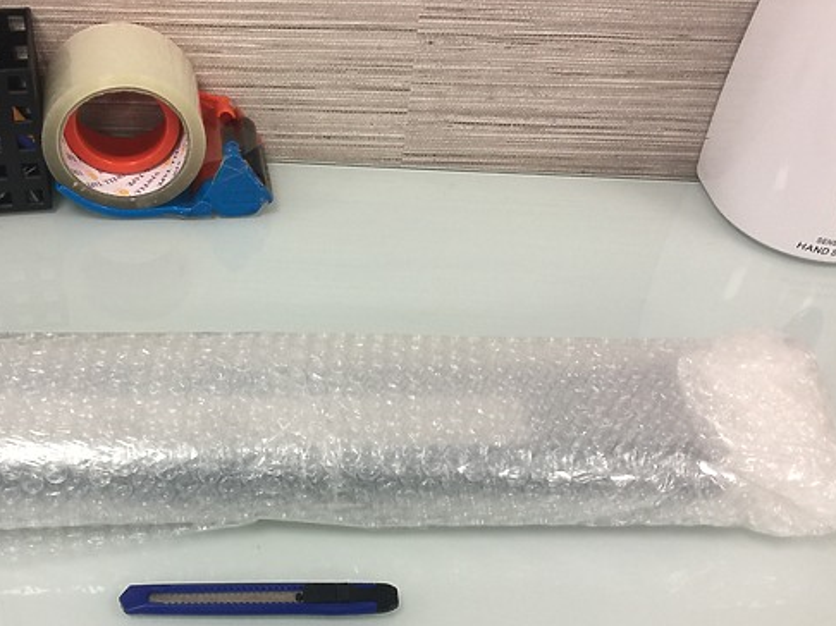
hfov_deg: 43.3
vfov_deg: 33.4
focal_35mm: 43
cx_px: 280
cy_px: 389
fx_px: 1038
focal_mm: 4.15
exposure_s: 1/30
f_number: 2.2
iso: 32
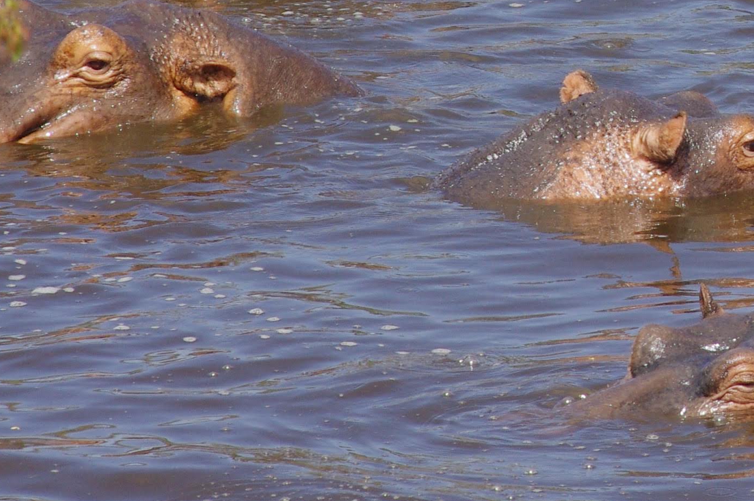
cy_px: -97
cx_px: 962
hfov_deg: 3.0
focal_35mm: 692
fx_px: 14476
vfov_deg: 2.0
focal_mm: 150
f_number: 13
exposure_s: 1/400
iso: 400
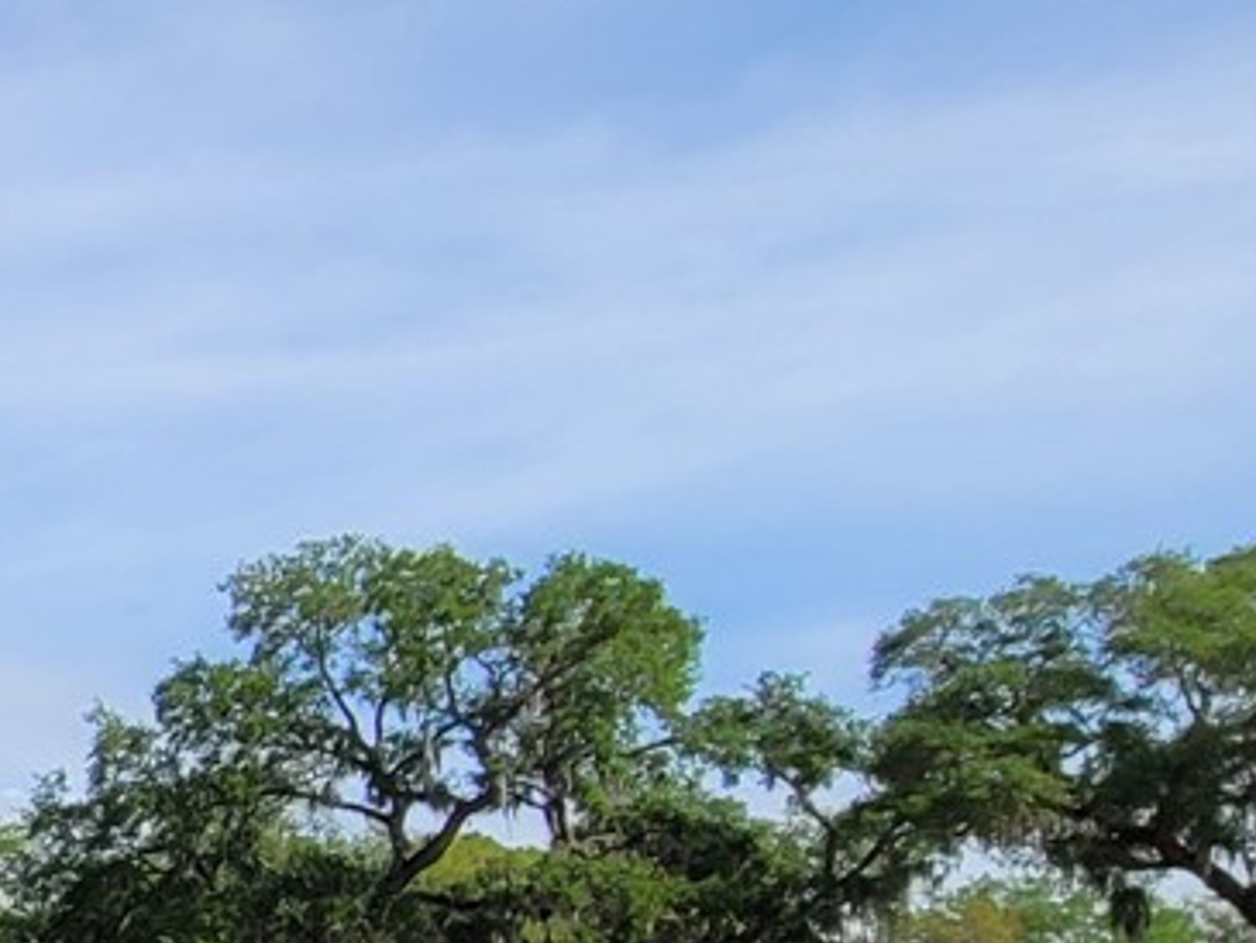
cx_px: -977
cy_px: 912
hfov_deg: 21.9
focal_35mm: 57
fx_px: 2069
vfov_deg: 24.6
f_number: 2.2
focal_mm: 2.2
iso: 50
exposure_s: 1/1723
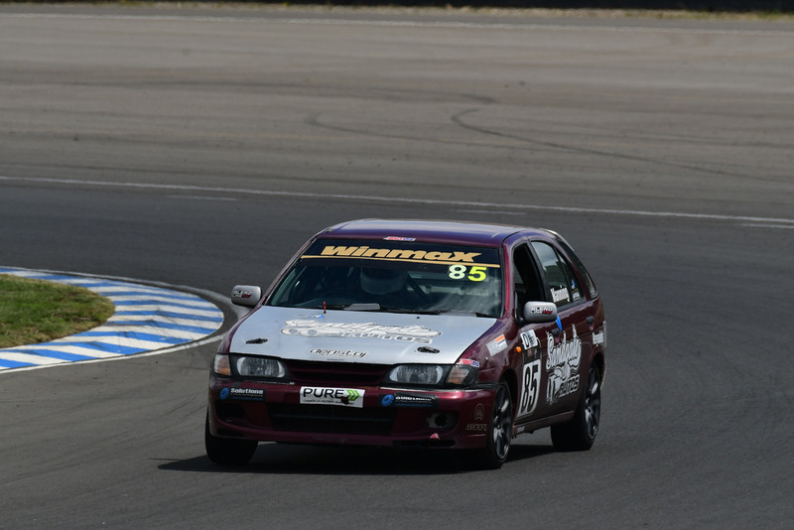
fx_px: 16547
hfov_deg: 2.7
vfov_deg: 1.8
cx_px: 397
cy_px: 265
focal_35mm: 750
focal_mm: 500
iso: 200
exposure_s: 1/640
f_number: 10
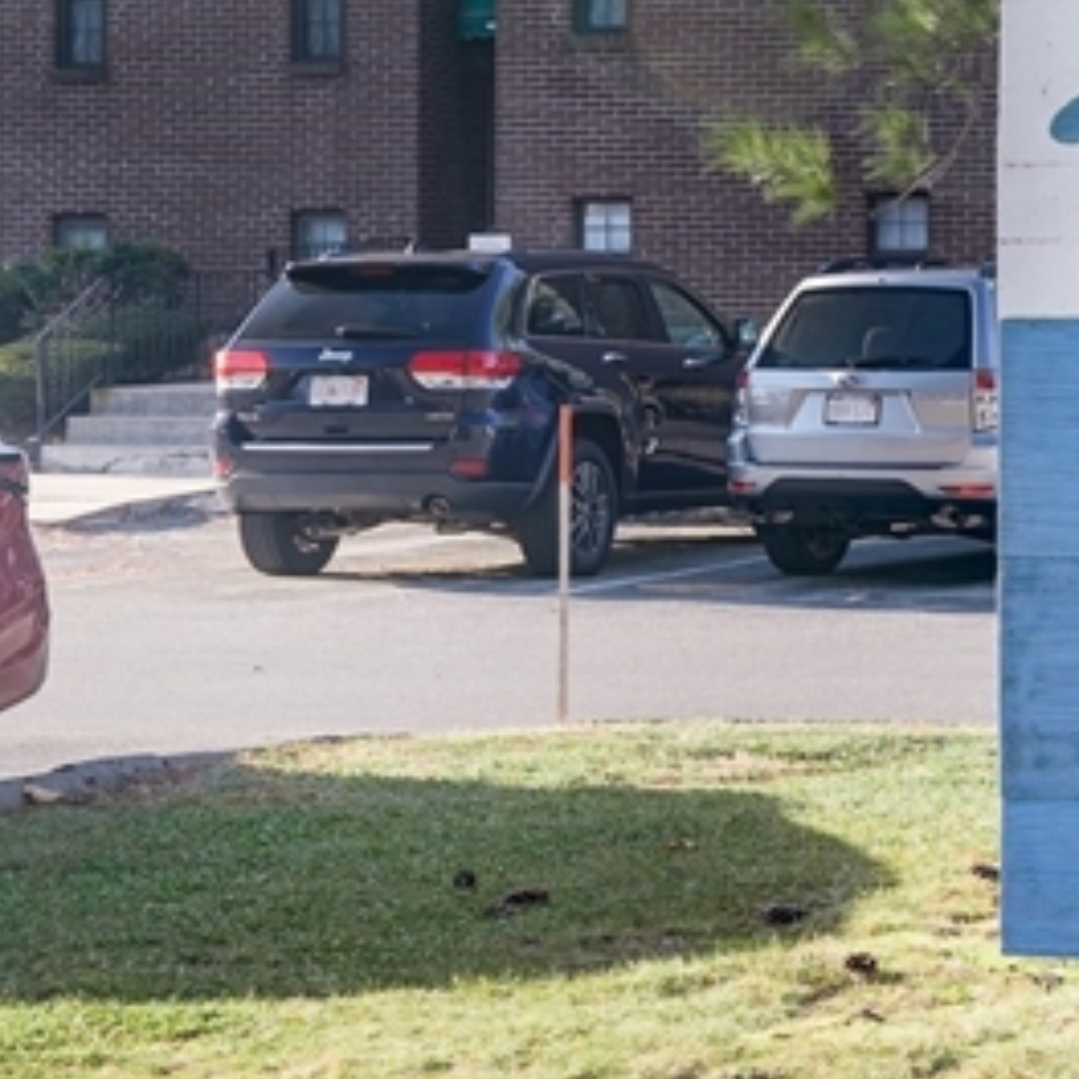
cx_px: 1467
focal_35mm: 112
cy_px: 227
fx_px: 3950
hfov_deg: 14.8
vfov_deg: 15.5
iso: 200
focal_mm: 34
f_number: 10
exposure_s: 1/5
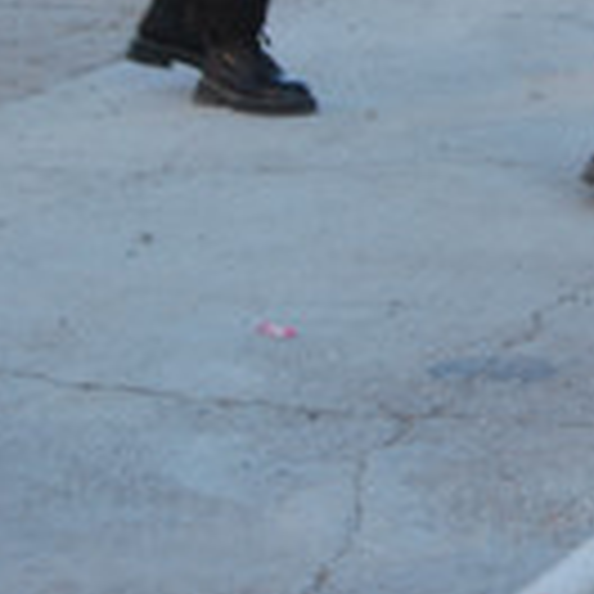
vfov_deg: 9.0
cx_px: 963
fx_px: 3747
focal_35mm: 193
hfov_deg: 8.8
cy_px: -128
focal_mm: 40
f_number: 5.6
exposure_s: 1/125
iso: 140
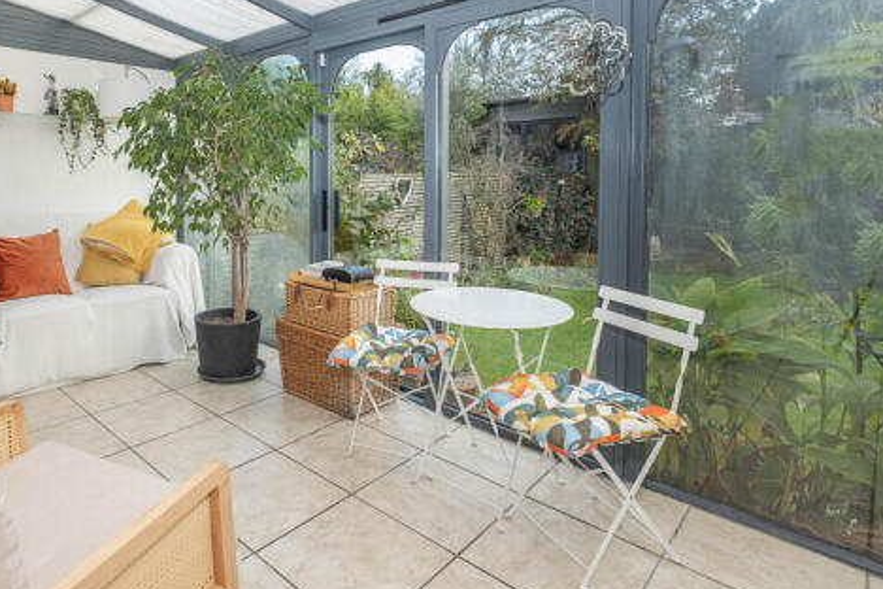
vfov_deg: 58.1
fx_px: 515
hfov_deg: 79.6
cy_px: 194
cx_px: 325
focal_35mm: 21
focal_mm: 10
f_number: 5.6
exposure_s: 1/160
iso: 640
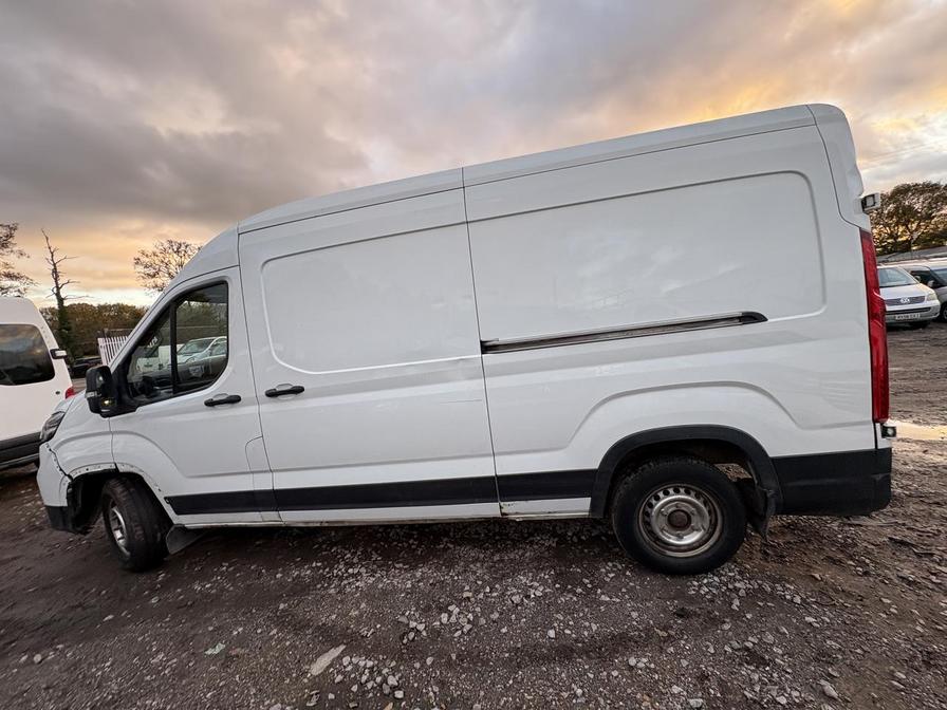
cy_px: 355
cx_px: 474
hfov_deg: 102.1
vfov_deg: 85.7
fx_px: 383
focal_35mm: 14
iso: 50
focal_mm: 2.22
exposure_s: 1/99
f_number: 2.2
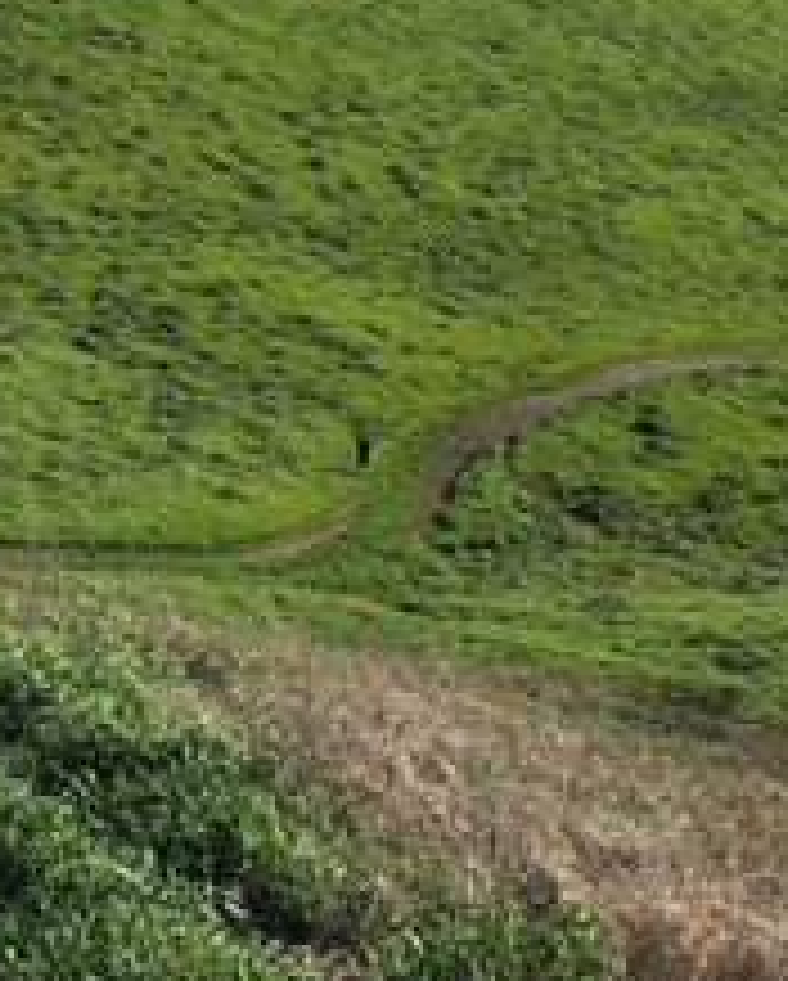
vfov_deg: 22.8
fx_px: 2415
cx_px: 239
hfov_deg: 18.5
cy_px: 256
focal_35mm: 83
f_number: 2.2
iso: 25
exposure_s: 1/1789
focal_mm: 4.15
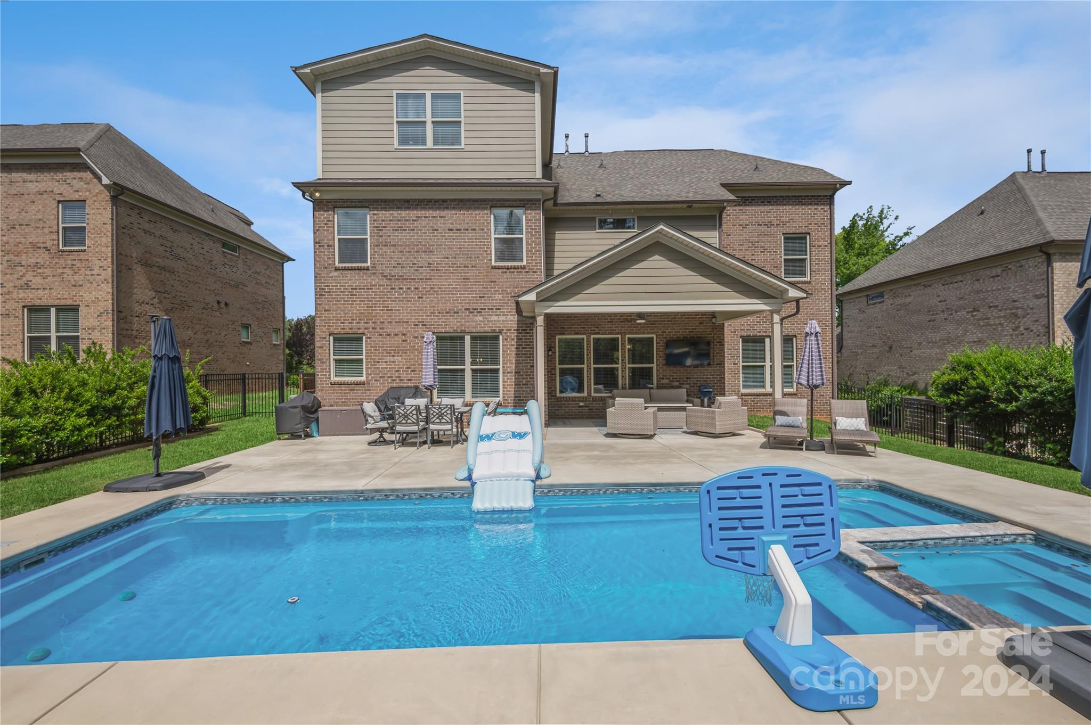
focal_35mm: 16
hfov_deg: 96.8
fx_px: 484
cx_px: 546
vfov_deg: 73.7
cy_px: 362
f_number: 8
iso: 200
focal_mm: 16
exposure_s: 1/500
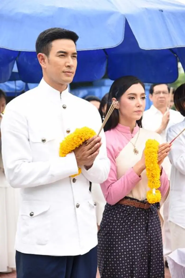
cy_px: 139
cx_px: 92
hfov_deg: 15.9
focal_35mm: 86
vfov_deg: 23.6
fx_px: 663
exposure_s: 1/400
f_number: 5
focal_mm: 86
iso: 320
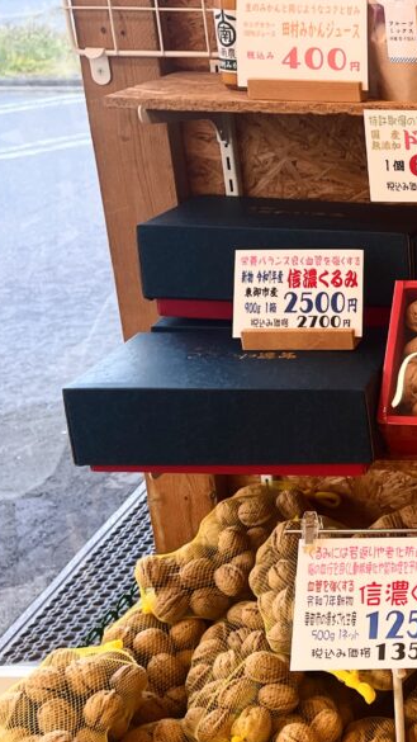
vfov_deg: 33.8
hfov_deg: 17.2
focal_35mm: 62
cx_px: 654
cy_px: 425
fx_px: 1219
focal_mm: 4.2
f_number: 1.6
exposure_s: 1/120
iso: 80
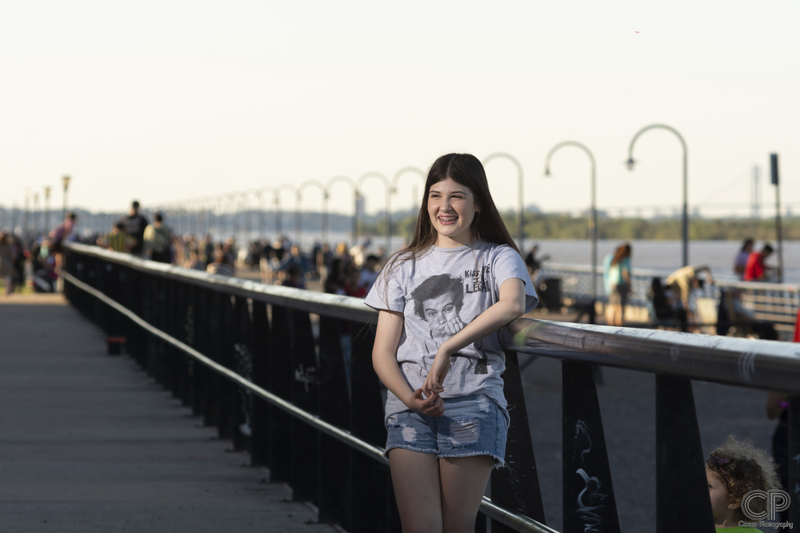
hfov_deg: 8.9
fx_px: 5166
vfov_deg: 5.9
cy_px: 266
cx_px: 400
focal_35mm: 232
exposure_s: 1/320
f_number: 5
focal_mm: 155
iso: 160
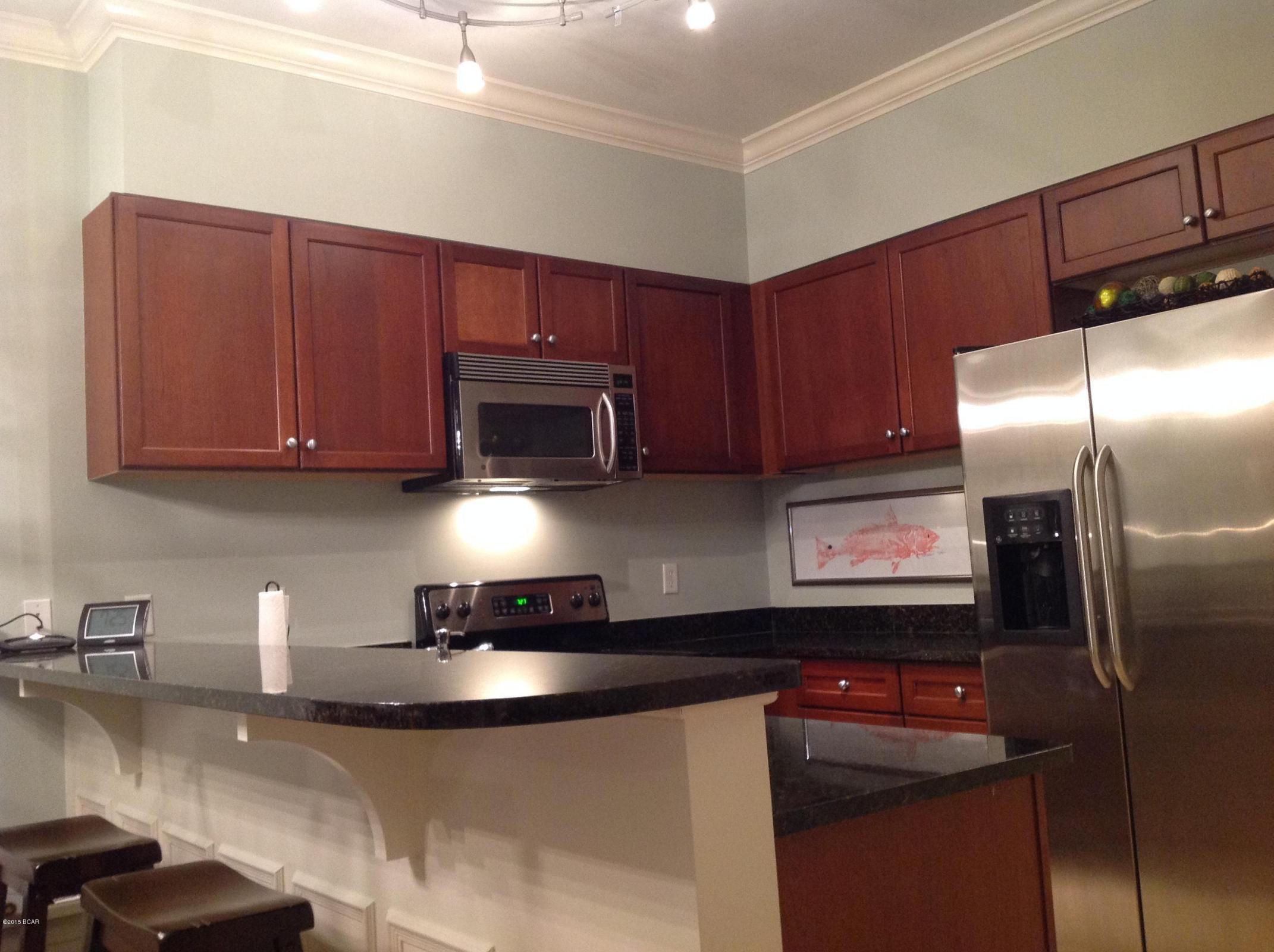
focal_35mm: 35
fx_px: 1286
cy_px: 476
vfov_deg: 40.6
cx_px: 637
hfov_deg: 52.7
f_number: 2.4
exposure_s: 1/15
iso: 250
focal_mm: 4.28
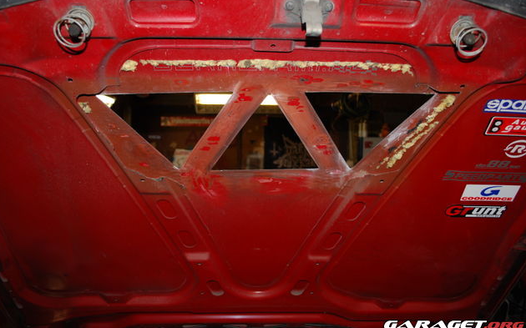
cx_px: 260
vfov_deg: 44.5
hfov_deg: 66.5
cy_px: 154
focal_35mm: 28
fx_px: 401
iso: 200
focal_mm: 18
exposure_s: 1/60
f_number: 3.8
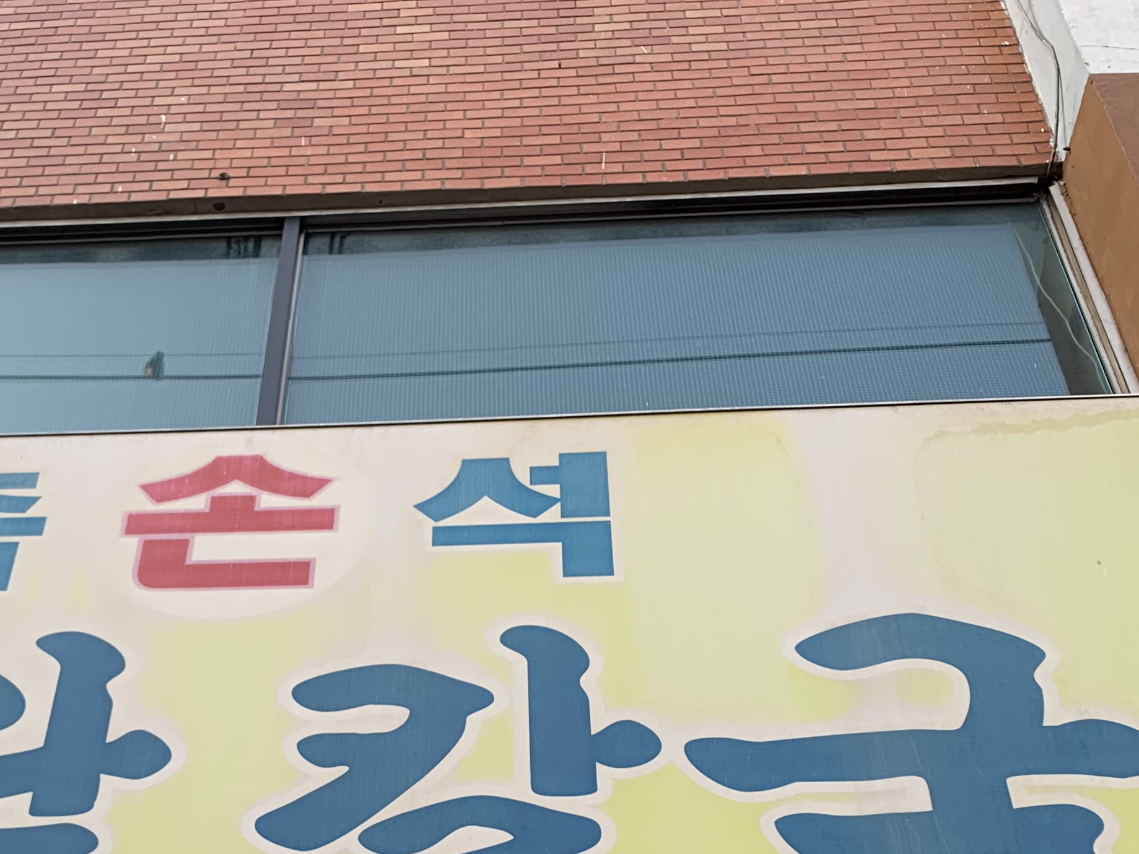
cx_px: 308
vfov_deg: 24.4
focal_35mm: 57
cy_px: 870
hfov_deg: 33.2
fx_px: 1875
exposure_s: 1/122
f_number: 1.8
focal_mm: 4.25
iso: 32
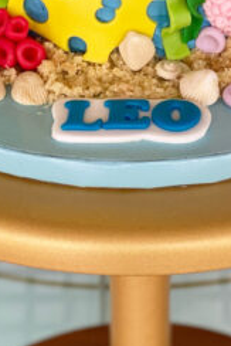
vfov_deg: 12.0
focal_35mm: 164
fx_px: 1576
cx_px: 150
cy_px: -164
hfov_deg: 8.4
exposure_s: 1/122
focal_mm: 6
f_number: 2
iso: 40
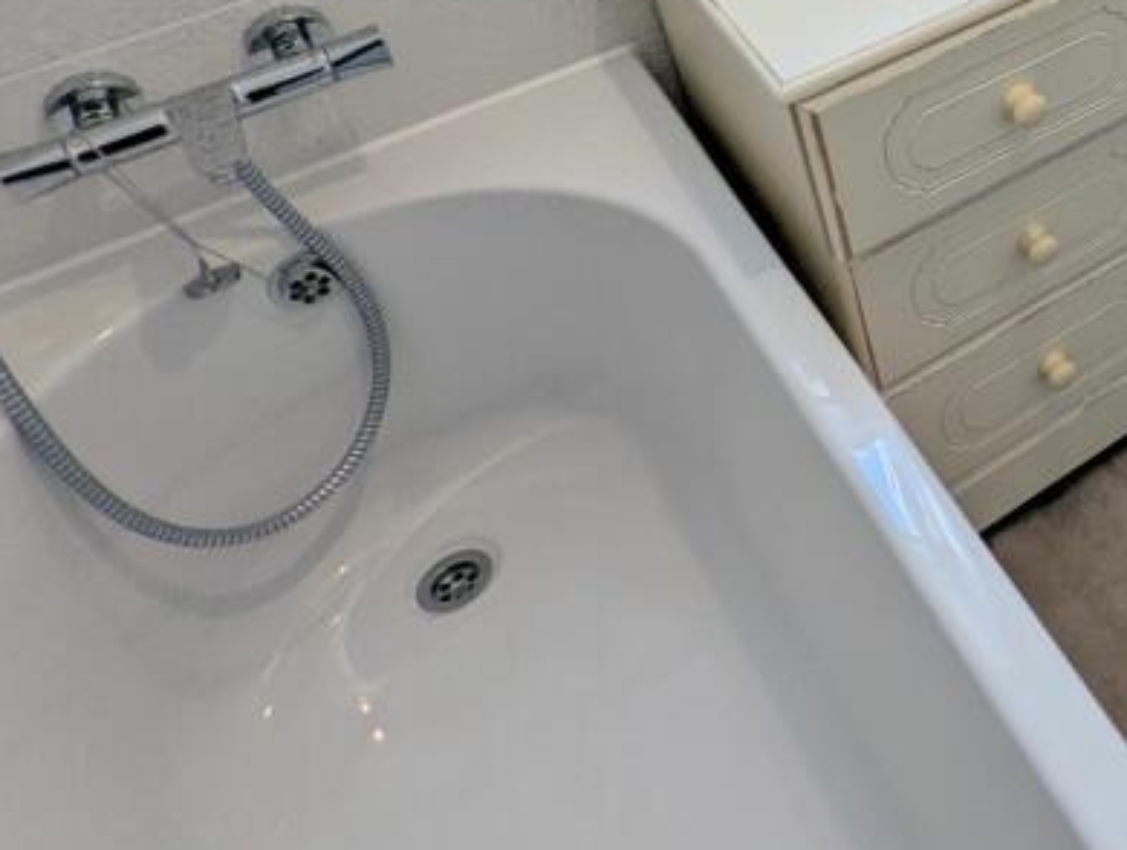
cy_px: -85
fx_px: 1370
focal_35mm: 42
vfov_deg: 30.7
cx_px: 1315
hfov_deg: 36.0
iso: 50
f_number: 2.2
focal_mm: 2.35
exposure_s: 1/111
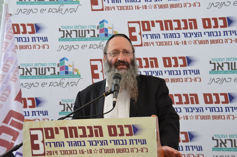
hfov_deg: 16.7
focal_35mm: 123
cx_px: 118
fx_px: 808
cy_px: 78
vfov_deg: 11.1
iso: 1000
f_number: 9
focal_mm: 82
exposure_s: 1/160
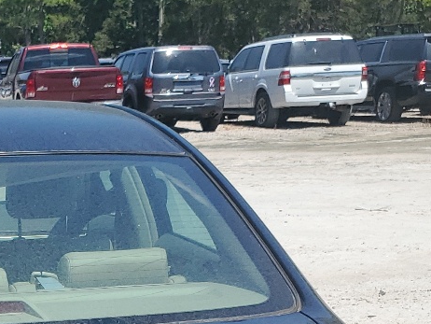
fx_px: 1121
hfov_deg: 20.6
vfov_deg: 15.3
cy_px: 467
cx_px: -58
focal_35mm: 90
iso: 50
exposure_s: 1/3333
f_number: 1.5
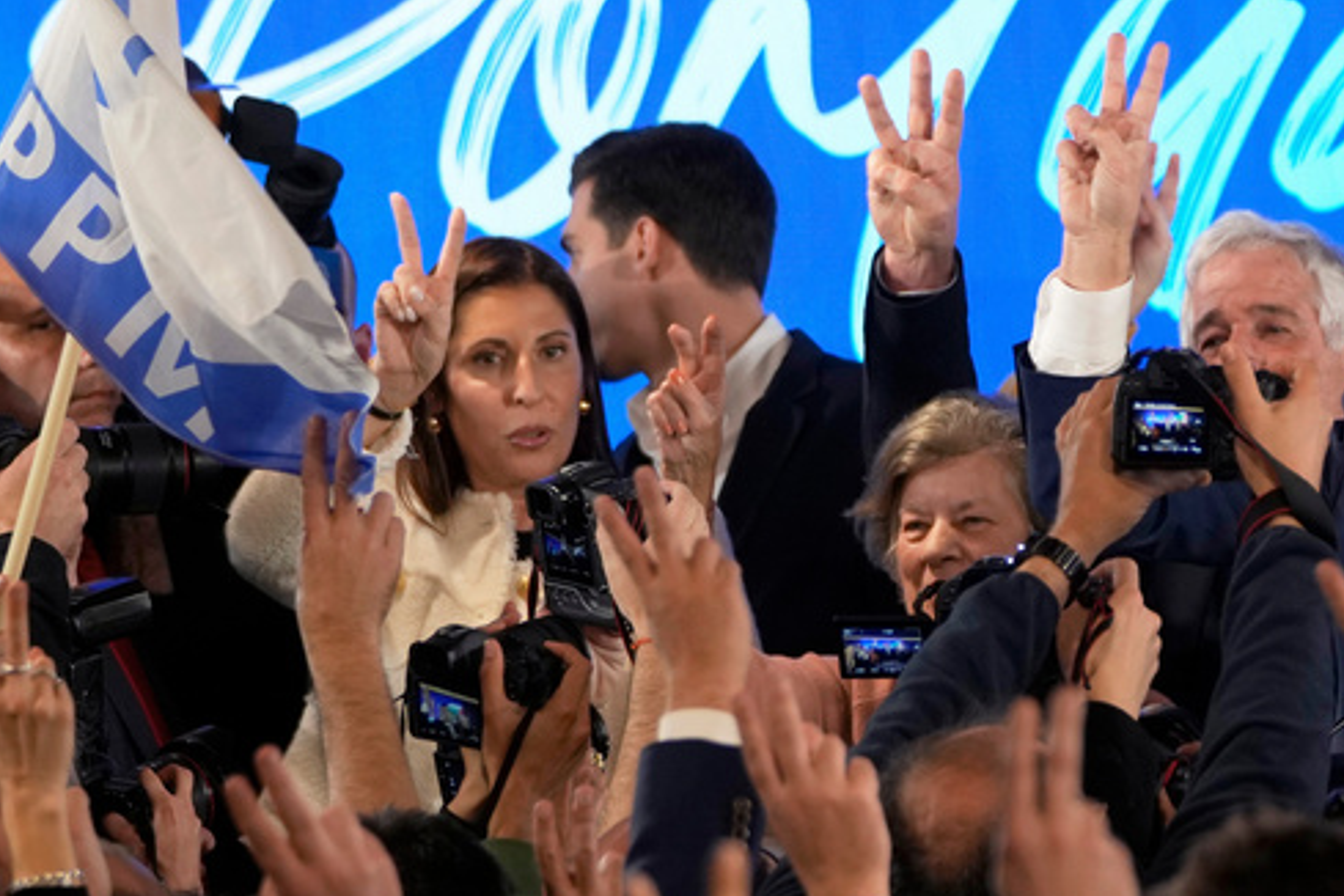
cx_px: 1297
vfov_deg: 3.6
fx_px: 14148
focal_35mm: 379
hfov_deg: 5.4
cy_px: 224
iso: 640
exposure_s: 1/250
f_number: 2.8
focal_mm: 121
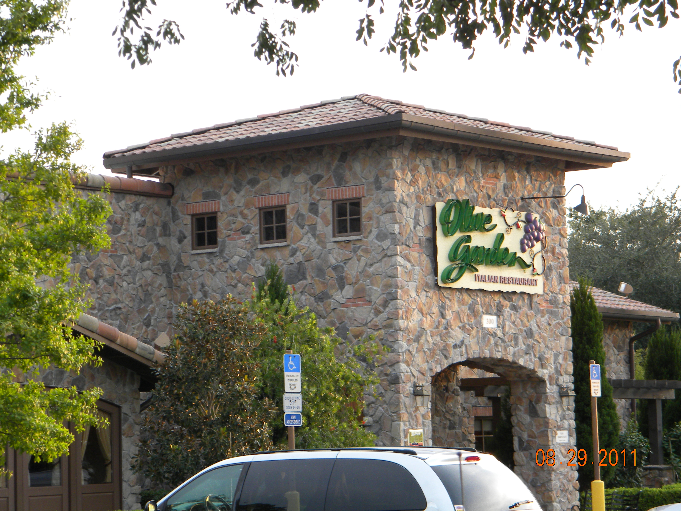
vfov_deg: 14.1
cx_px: 340
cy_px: 256
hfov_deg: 18.7
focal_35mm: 105
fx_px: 2066
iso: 137
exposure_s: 1/60
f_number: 4.7
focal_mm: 19
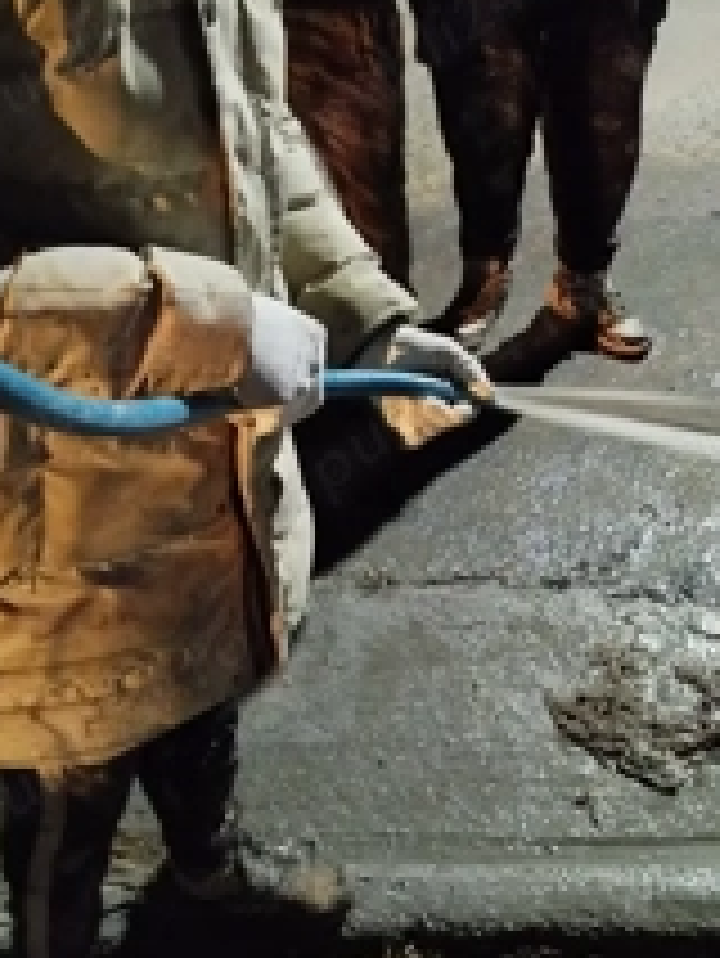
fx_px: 1247
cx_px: 544
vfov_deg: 42.0
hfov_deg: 31.6
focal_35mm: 45
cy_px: 436
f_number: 1.7
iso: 2500
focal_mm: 5.31
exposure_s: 1/10
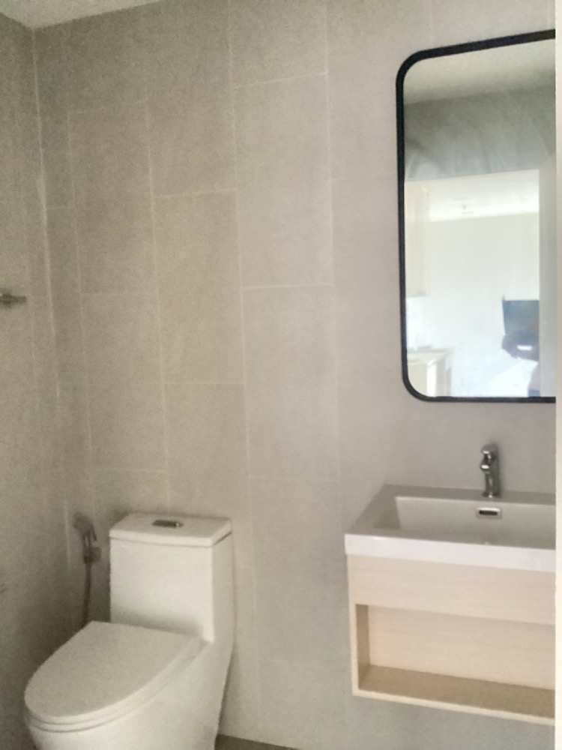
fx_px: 671
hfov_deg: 45.4
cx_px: 281
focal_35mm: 31
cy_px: 375
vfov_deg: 58.4
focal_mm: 3.3
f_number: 2.4
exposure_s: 1/15
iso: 800
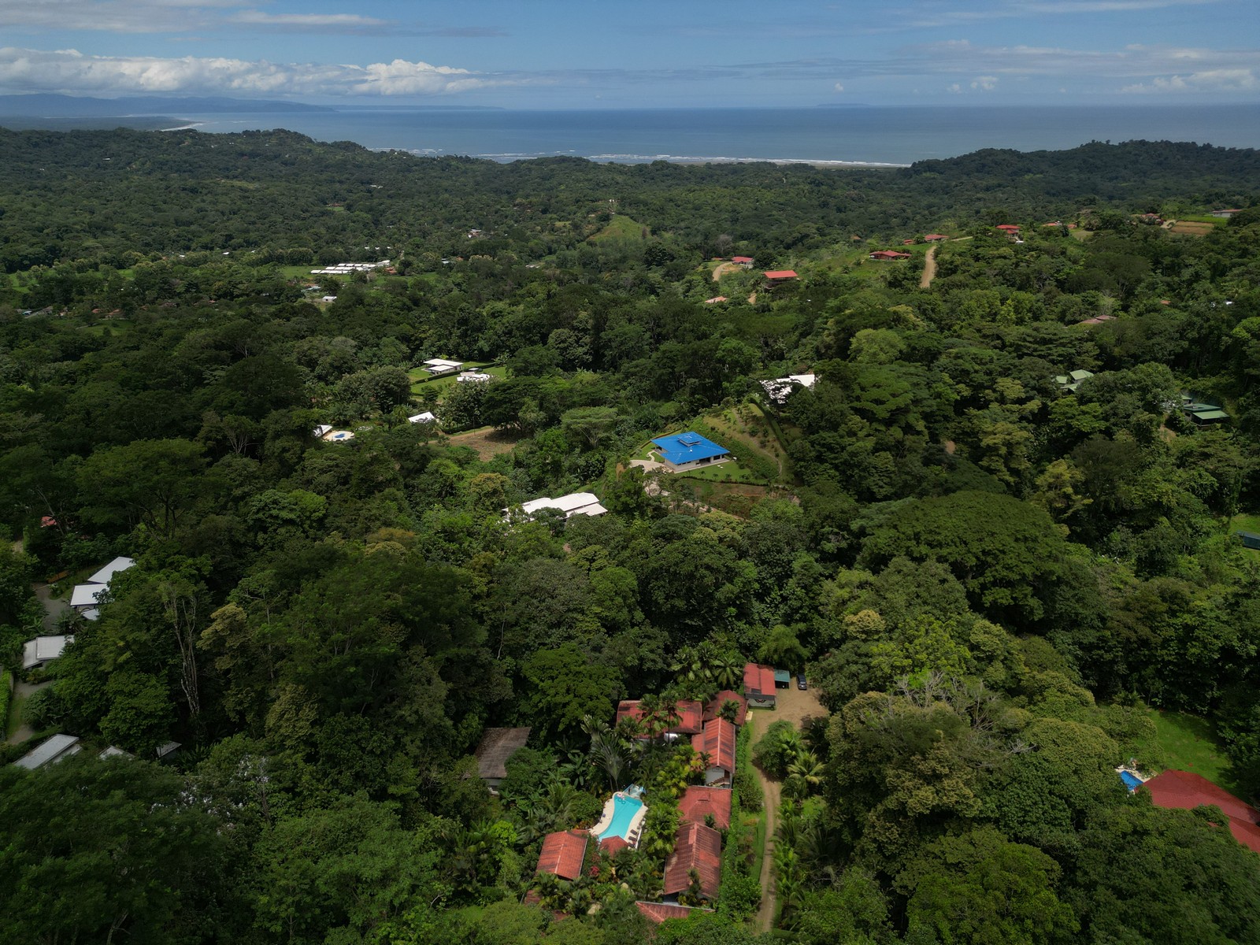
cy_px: 472
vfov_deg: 56.8
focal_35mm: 24
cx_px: 630
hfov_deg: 71.6
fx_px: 874
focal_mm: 6.72
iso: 110
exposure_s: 1/6400
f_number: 1.7
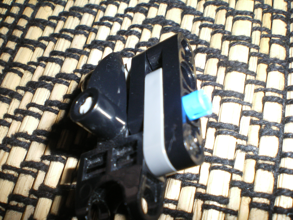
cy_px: 110
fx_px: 322
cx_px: 146
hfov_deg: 49.0
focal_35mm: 38
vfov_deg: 37.7
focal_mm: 6.3
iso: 200
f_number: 4.6
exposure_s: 1/50
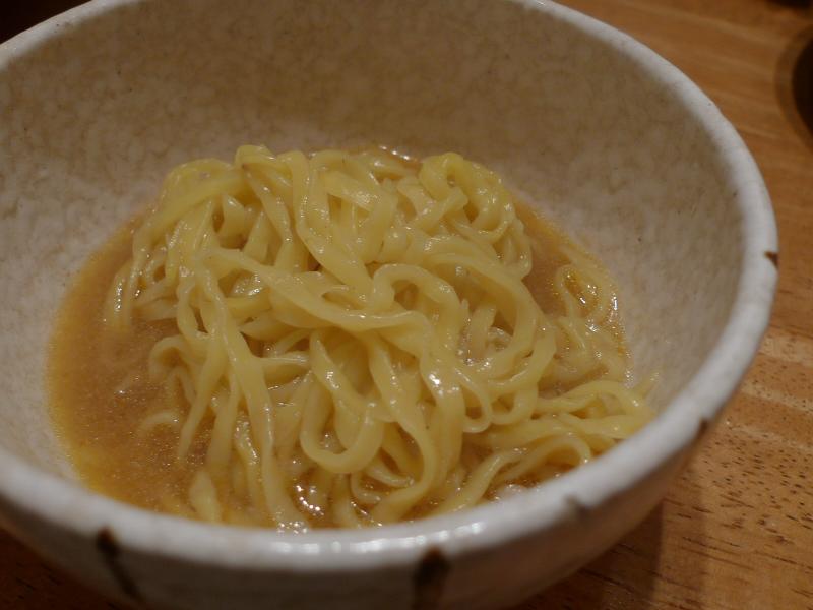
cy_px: 305
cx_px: 406
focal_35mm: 33
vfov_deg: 42.9
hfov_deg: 55.4
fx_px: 775
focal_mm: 5.1
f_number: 2
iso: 100
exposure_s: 1/30
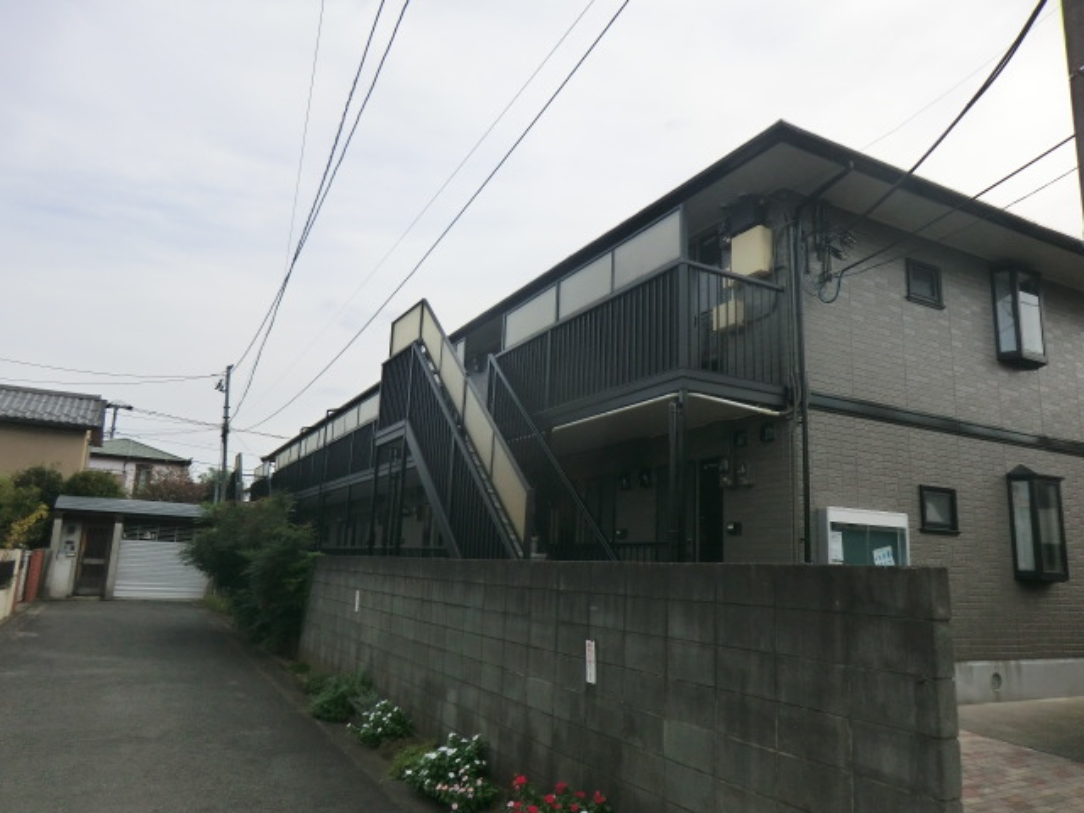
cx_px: 542
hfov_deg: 71.6
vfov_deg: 56.8
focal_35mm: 24
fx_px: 752
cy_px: 406
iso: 80
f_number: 7.5
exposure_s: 1/200
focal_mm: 4.3
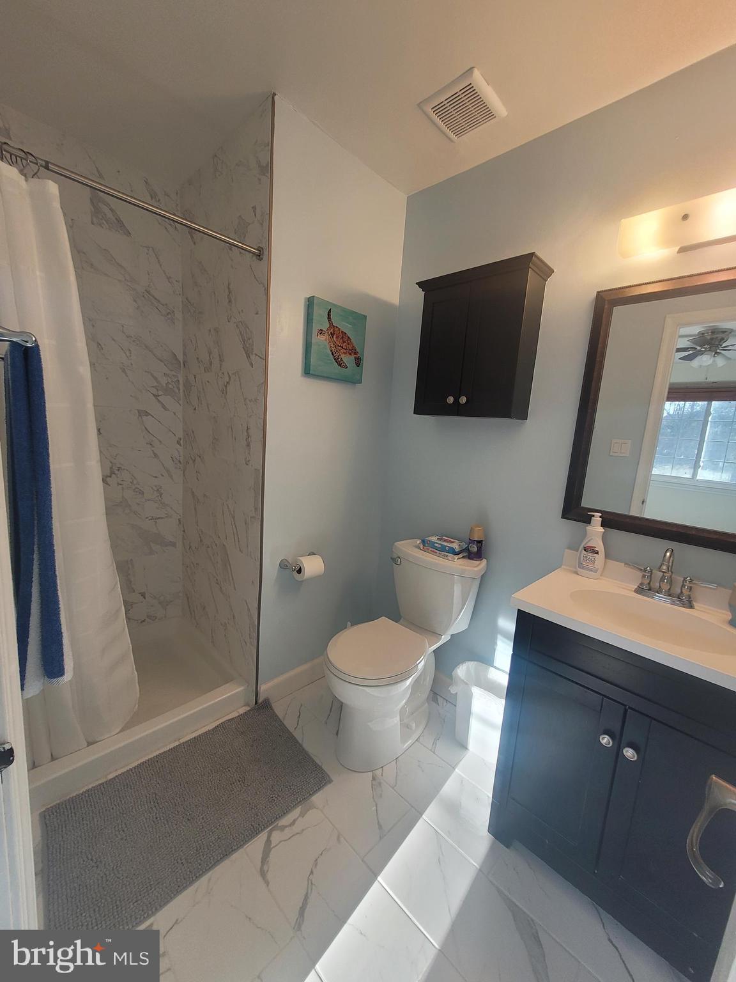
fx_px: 369
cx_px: 368
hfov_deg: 89.9
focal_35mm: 13
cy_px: 491
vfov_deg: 106.2
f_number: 2.2
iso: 64
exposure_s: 1/59
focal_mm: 1.74
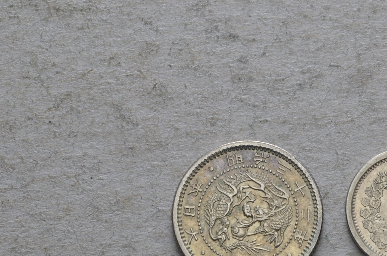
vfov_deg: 9.4
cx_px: 322
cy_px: 209
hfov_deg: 14.1
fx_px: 1554
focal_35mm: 145
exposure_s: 1/200
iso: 400
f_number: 14
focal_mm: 55
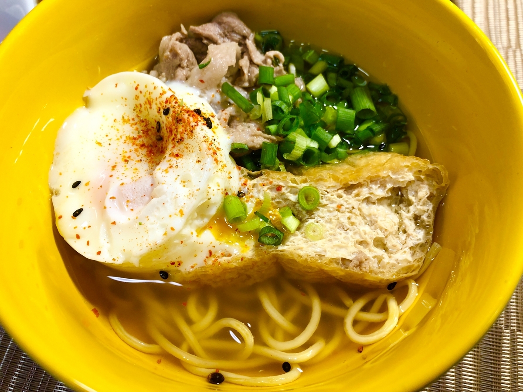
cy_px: 196
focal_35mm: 28
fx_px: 423
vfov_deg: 49.7
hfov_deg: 63.4
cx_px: 262
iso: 32
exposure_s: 1/50
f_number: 1.8
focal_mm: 3.99
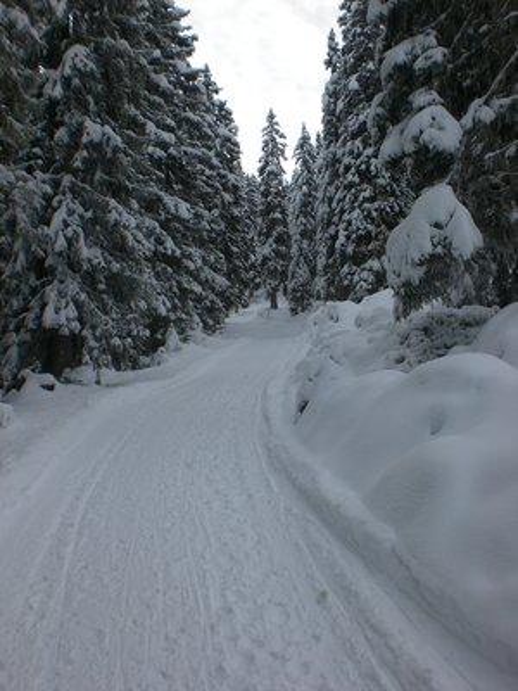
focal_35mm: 38
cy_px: 346
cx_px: 259
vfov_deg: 49.0
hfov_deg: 37.7
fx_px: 758
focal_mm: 6.3
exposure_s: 1/500
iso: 50
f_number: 4.4
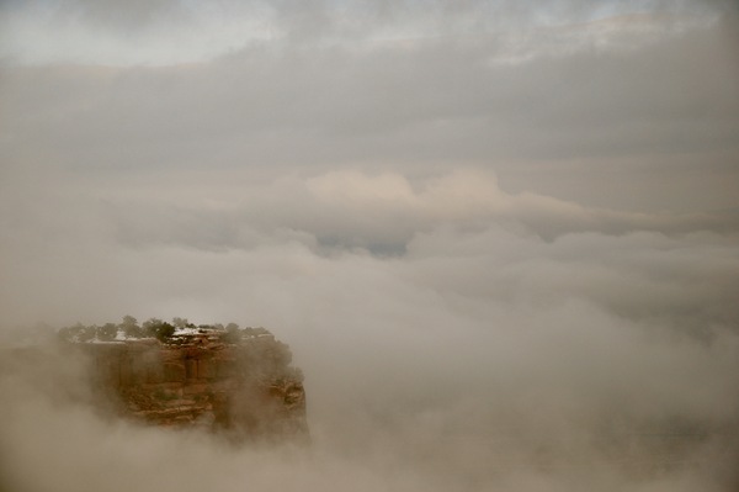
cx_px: 370
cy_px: 246
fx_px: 2307
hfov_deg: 18.2
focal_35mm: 112
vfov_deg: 12.2
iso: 200
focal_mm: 75
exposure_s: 1/1000
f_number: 8
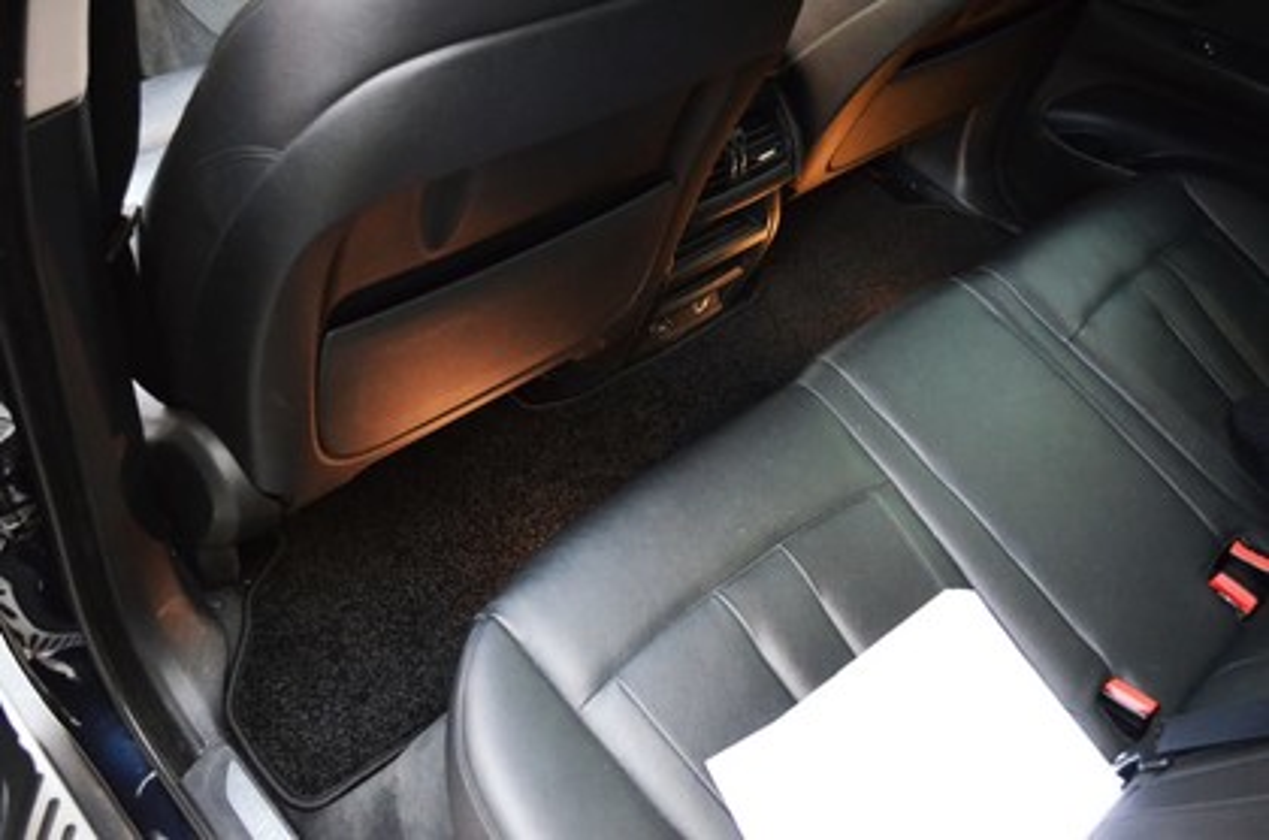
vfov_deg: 39.8
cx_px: 634
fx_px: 1161
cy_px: 420
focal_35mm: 33
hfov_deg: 57.3
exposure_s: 1/60
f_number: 3.8
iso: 3200
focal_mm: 22
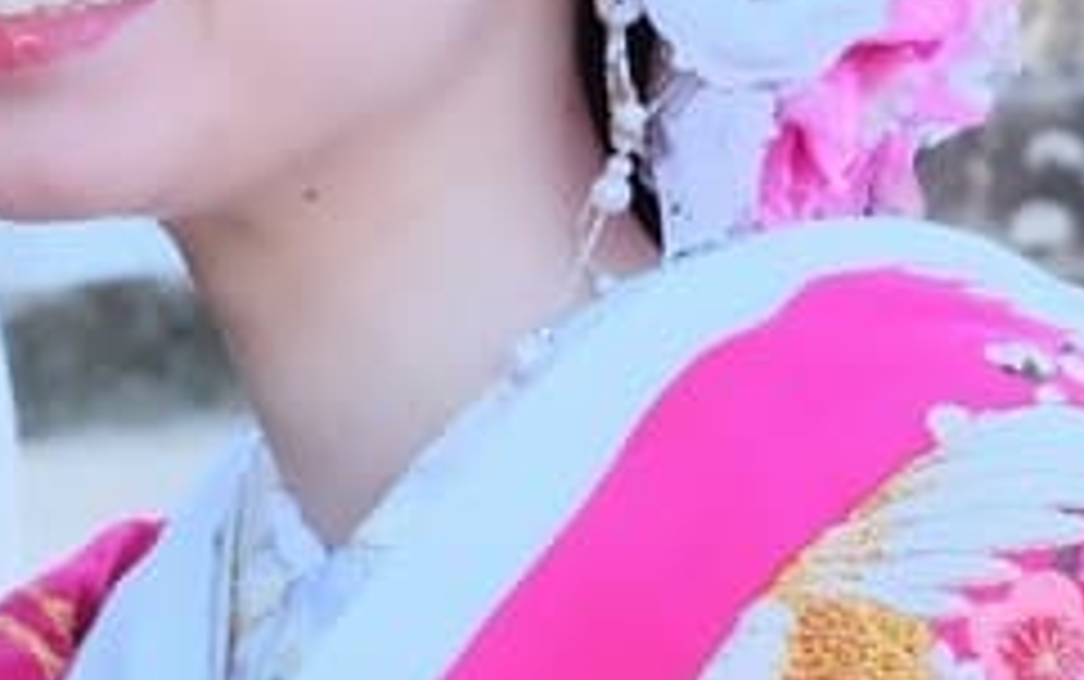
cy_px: 185
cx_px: -778
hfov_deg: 7.0
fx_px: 8632
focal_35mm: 292
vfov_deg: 4.5
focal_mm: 32
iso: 1600
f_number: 7.1
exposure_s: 1/160
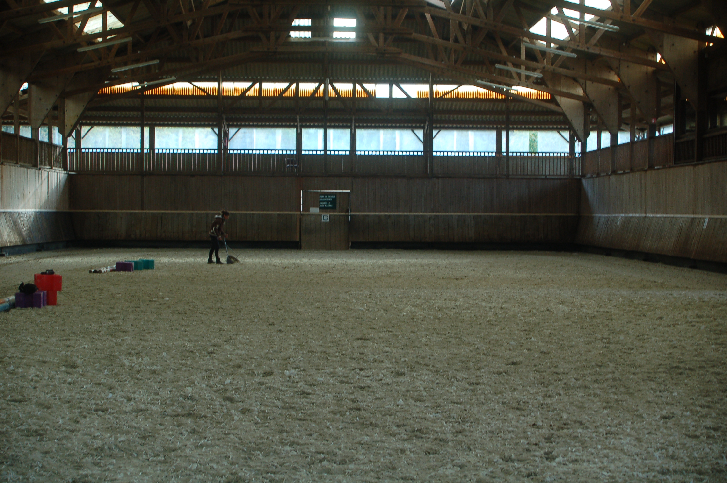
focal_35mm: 75
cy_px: 242
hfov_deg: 27.0
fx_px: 1513
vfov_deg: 18.1
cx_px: 364
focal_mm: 50
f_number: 7.1
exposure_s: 1/30
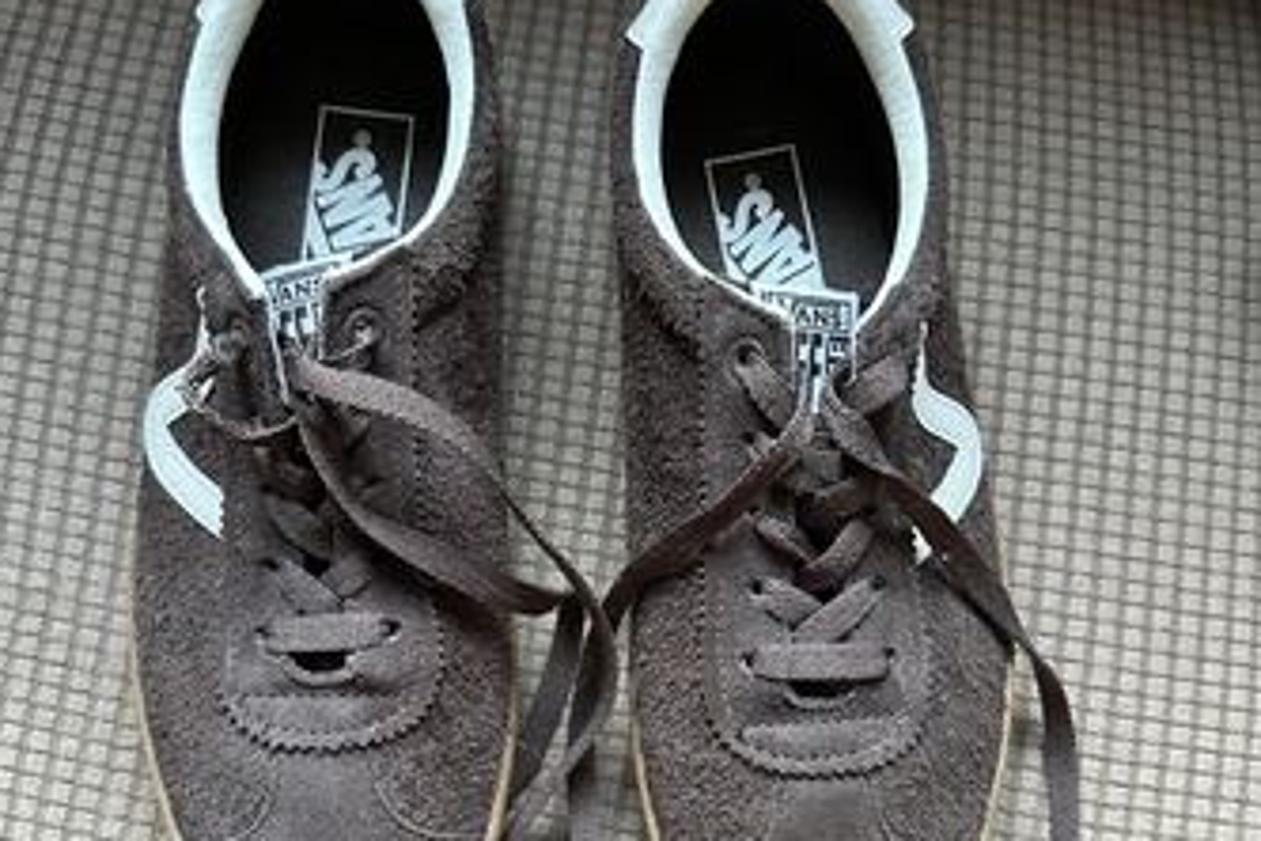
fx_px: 1191
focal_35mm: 34
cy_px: 521
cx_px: 621
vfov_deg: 38.7
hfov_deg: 55.8
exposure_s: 1/58
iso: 1000
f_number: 1.78
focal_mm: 6.86
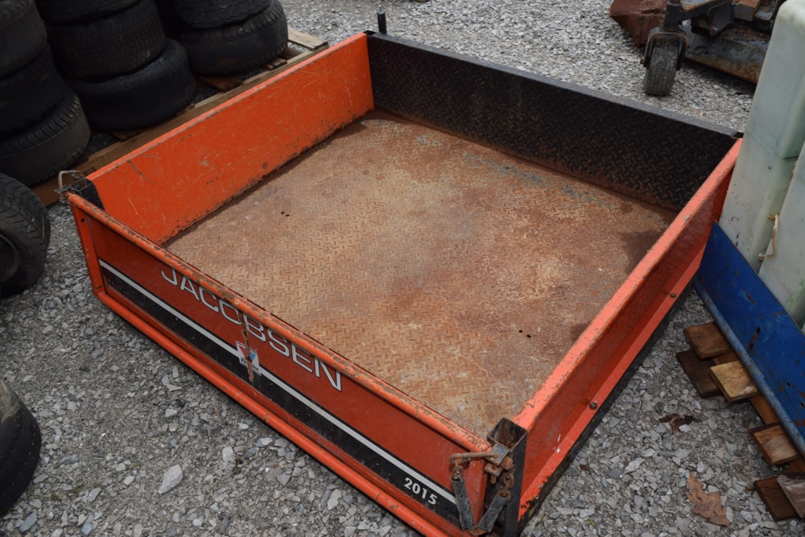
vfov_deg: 41.7
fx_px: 704
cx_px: 402
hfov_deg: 59.5
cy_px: 268
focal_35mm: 32
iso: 100
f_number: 5.6
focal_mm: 21
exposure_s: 1/125
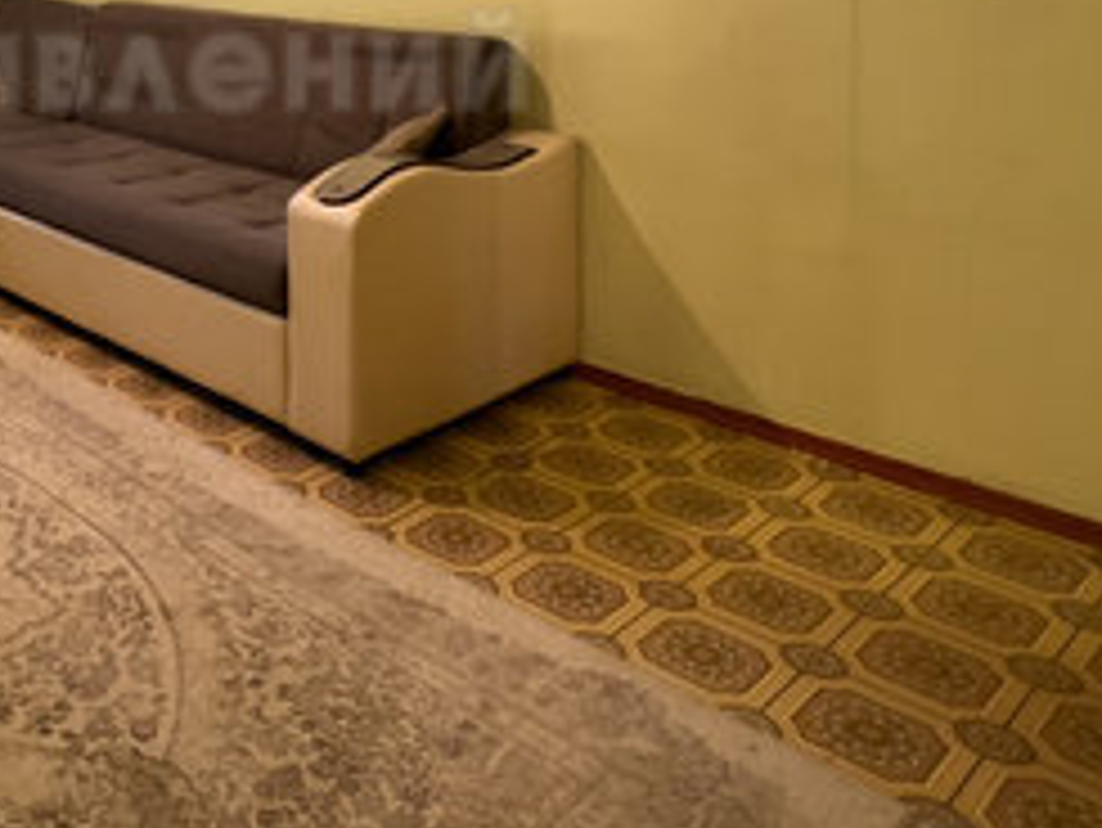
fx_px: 1083
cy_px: -32
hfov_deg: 48.2
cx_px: 108
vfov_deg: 36.8
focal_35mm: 34
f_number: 1.8
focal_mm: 1.57
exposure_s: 1/50
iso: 200
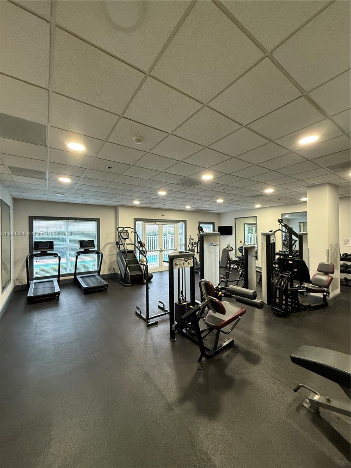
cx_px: 176
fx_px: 189
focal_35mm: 14
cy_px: 234
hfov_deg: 85.7
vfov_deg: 102.1
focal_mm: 2.22
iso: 400
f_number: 2.2
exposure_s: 1/60
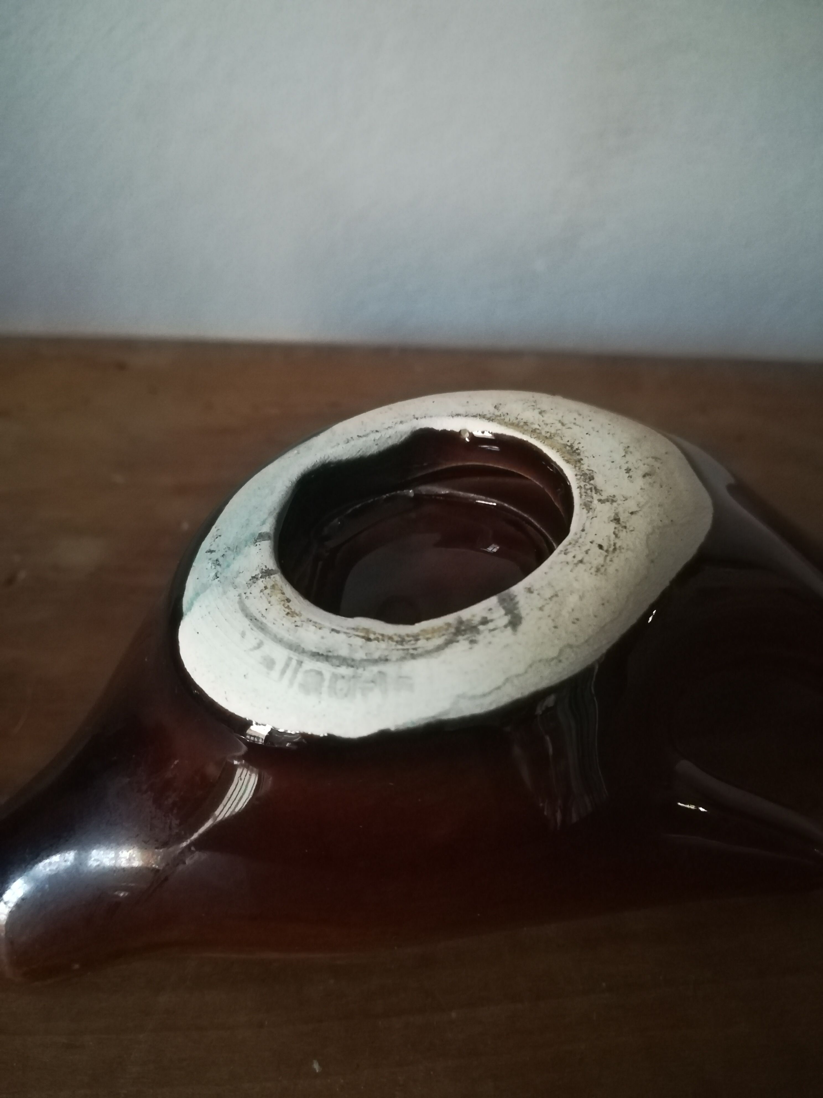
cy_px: 549
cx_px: 412
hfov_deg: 53.1
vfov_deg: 67.3
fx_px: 824
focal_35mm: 26
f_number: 2.2
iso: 1000
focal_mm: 3.83
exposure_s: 1/14.3
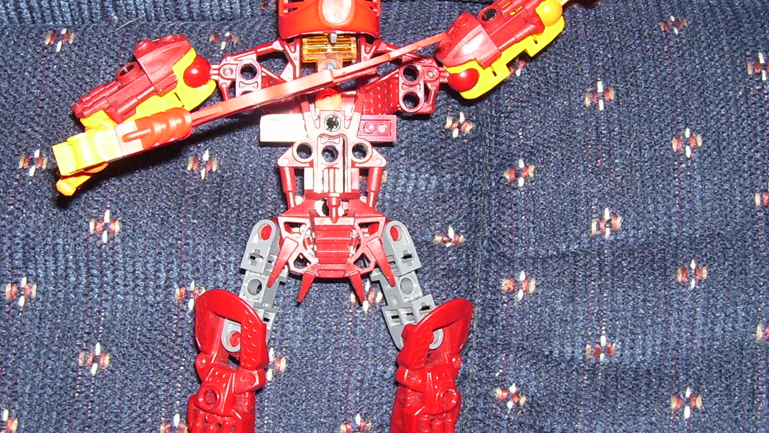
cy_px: 150
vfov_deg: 19.4
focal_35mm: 62
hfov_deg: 33.8
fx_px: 1264
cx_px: 325
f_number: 2.7
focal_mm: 5.6
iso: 125
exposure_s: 1/60
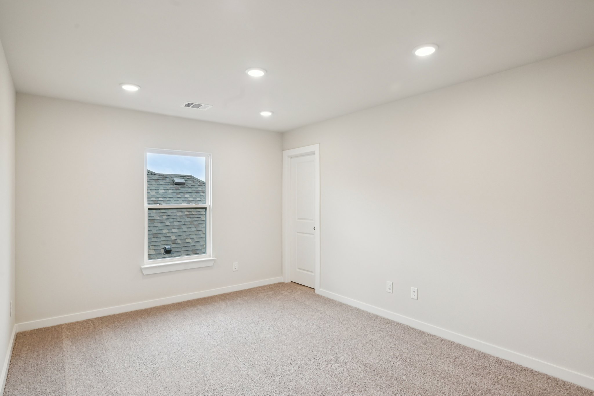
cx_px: 297
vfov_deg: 64.5
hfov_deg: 86.9
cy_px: 198
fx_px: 313
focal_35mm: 19
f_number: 8
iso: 400
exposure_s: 1/50
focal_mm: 19
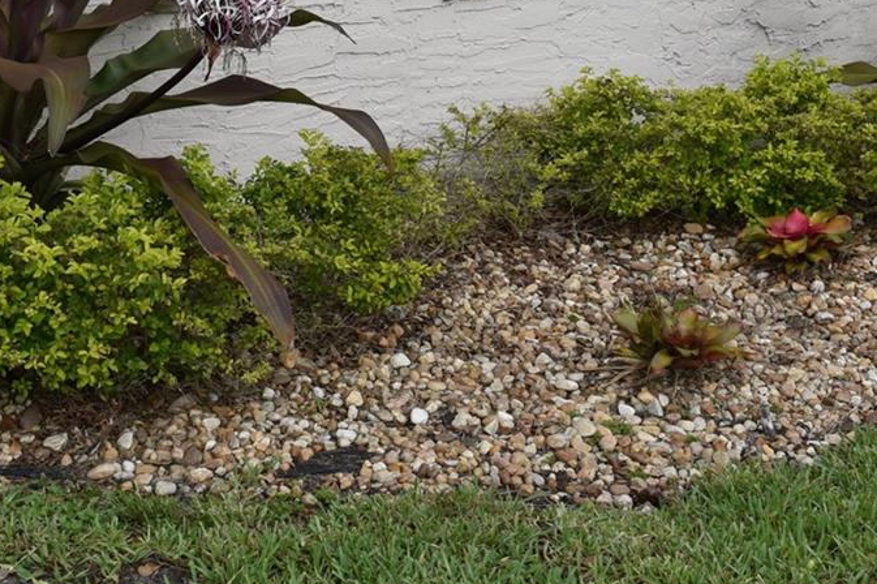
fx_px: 1680
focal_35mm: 69
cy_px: -83
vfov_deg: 18.8
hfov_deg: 29.2
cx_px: 338
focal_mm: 29
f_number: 8
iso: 200
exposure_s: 1/250
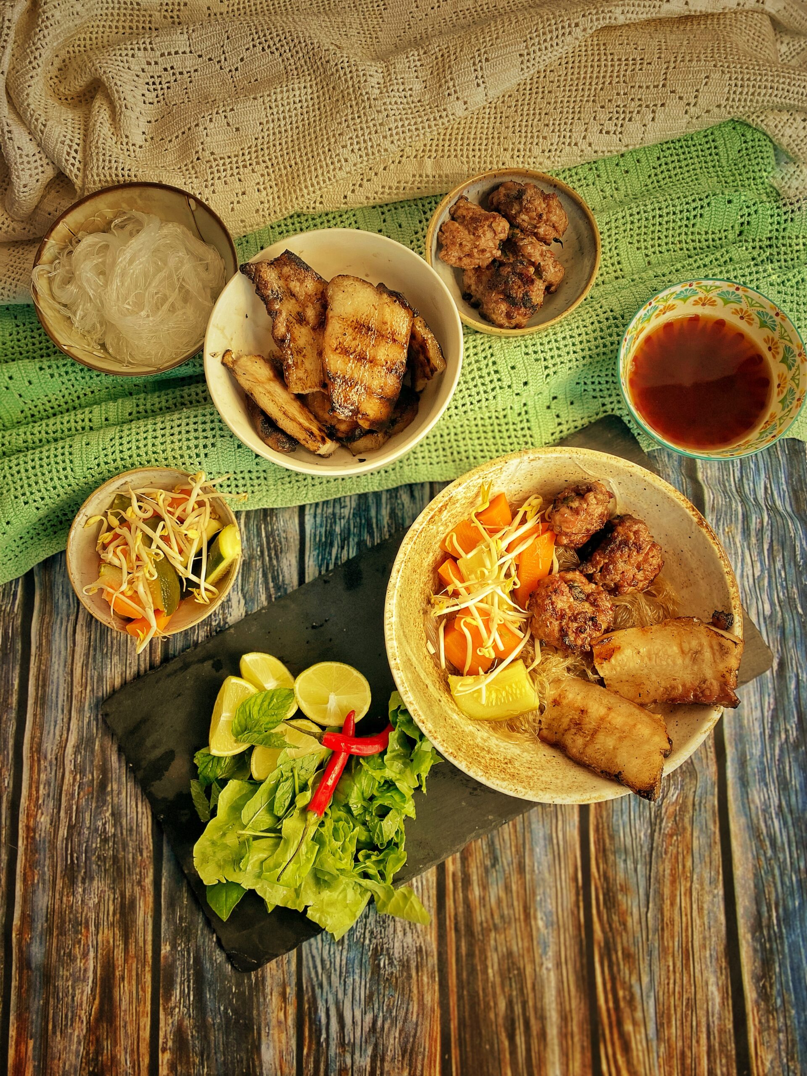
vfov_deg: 67.3
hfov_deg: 53.1
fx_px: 808
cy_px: 538
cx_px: 404
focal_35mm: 26
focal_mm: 4.25
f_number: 1.8
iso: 80
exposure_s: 1/50
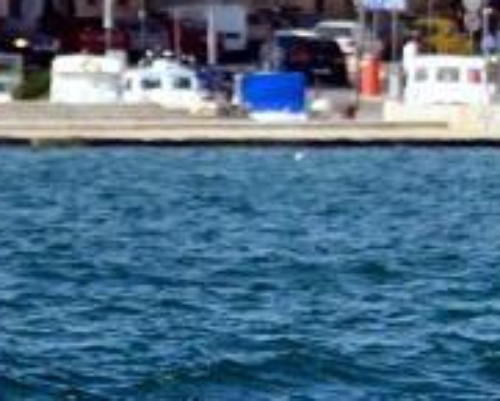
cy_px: -386
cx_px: 1341
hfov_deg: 0.8
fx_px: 34483
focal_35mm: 2329
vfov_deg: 0.7
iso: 1600
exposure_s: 1/8000
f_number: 5.6
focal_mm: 300
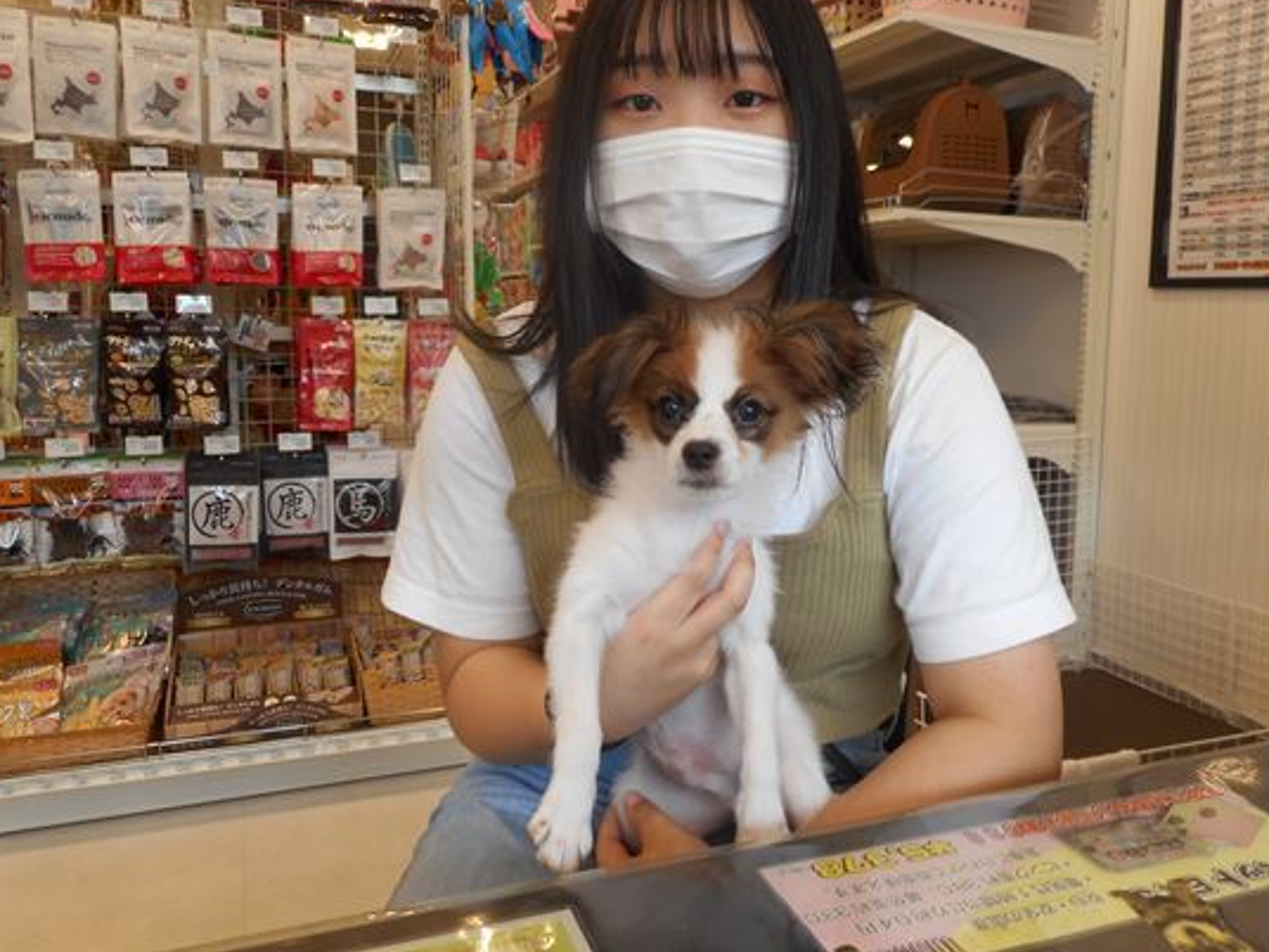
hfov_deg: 63.4
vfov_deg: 49.7
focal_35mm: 28
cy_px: 426
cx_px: 684
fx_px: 1026
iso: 80
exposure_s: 1/30
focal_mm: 4.5
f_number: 3.7
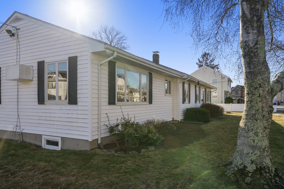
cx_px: 142
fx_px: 189
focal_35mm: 24
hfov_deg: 73.7
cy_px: 94
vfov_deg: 53.1
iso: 800
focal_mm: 24
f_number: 8
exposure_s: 1/2500
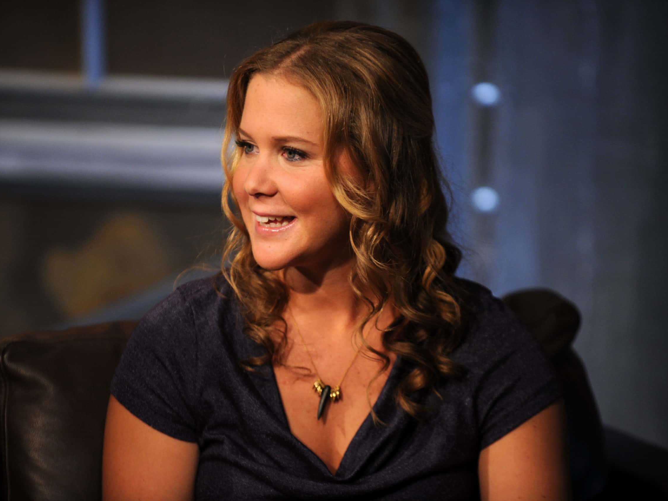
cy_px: 250
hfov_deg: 9.1
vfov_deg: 6.8
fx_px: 4187
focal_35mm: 217
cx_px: 299
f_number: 2.8
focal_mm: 200
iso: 2000
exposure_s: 1/250
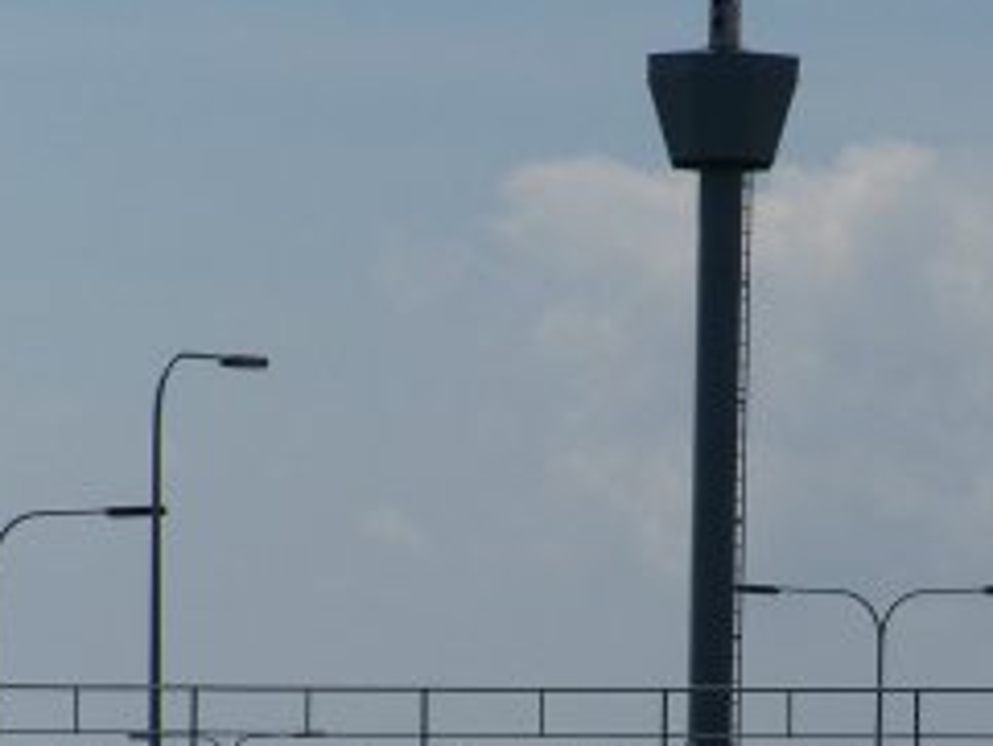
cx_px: 709
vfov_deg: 3.3
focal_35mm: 445
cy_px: 371
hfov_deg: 4.5
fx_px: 12772
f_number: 7.1
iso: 80
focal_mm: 44.4
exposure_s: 1/1000
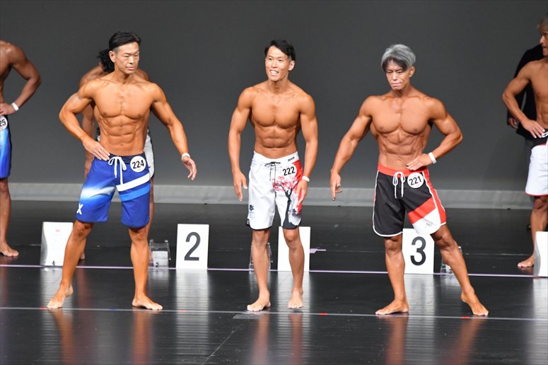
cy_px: 182
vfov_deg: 4.6
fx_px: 4564
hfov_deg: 6.9
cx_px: 274
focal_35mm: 300
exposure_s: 1/400
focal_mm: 200
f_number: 5.6
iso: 5000
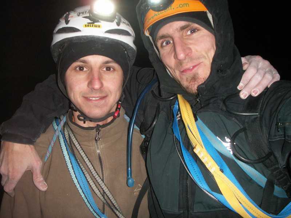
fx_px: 311
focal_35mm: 37
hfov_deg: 50.1
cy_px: 109
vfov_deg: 38.7
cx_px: 146
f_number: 3.5
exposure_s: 1/40
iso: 160
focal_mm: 7.7
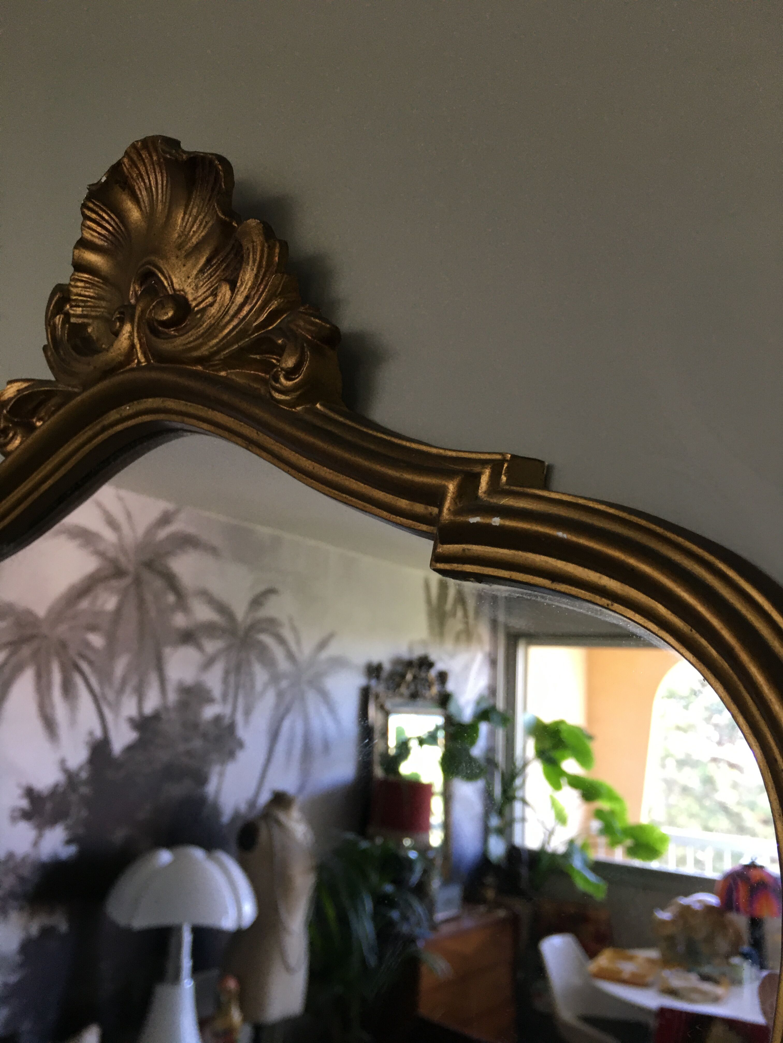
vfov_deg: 61.7
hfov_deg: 48.2
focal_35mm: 29
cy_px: 522
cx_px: 392
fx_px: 875
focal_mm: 4.15
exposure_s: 1/33
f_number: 2.2
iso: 50
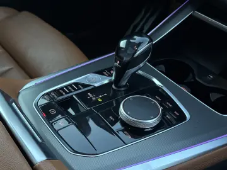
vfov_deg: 30.3
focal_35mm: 48
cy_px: 85
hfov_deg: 39.7
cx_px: 114
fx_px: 315
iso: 400
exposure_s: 1/40
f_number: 1.78
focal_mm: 6.76
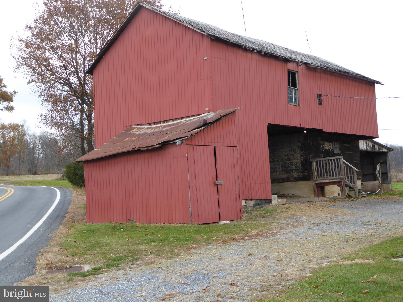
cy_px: 151
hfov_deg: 38.2
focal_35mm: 50
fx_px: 582
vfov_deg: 29.1
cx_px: 202
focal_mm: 9
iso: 100
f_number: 4.1
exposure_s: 1/125
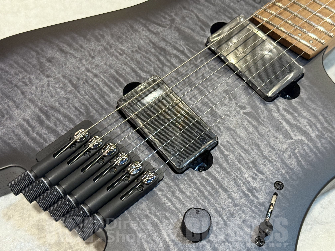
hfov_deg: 39.7
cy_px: 126
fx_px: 465
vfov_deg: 30.3
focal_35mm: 48
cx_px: 168
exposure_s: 1/60
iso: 200
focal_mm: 6.76
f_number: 1.78
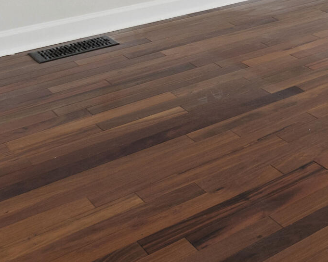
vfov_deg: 19.0
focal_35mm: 62
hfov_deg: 20.4
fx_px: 602
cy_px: -206
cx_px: 605
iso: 100
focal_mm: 10
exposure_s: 1/2.5
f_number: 8
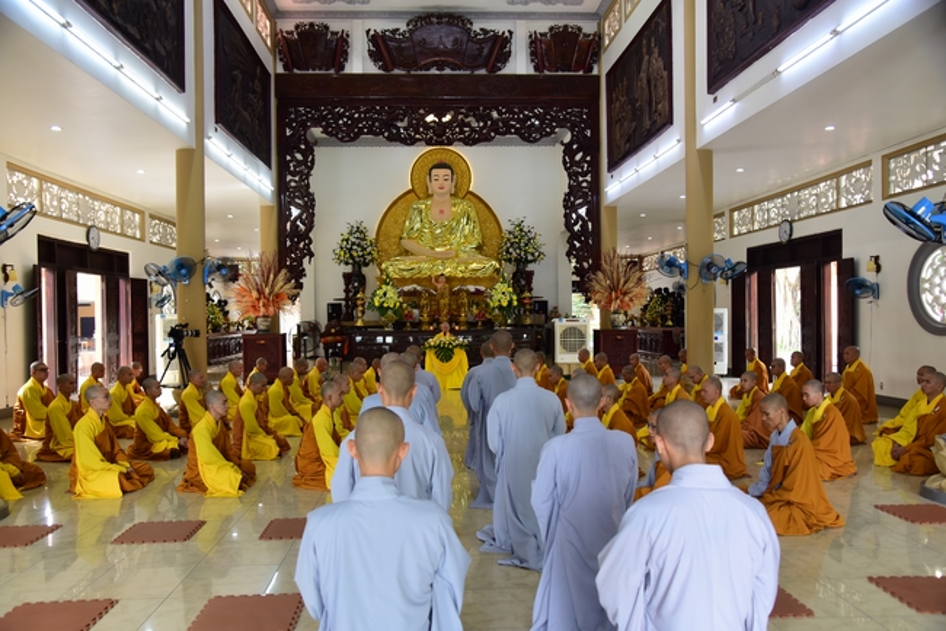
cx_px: 473
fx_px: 736
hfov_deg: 65.4
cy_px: 316
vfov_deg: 46.4
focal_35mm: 28
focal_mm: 28
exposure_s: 1/80
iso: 800
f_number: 5
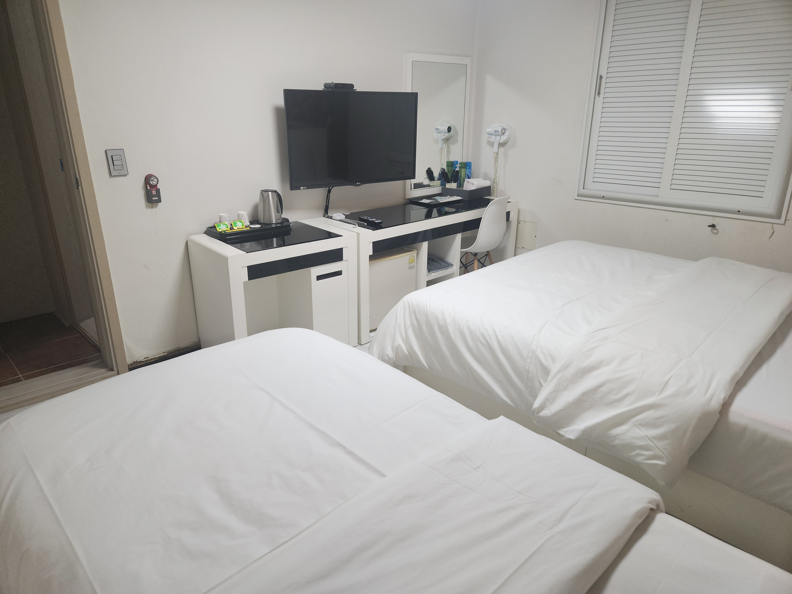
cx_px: 396
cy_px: 297
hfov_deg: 73.9
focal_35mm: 23
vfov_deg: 58.9
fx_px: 526
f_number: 1.8
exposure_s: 1/60
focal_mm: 5.4
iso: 64
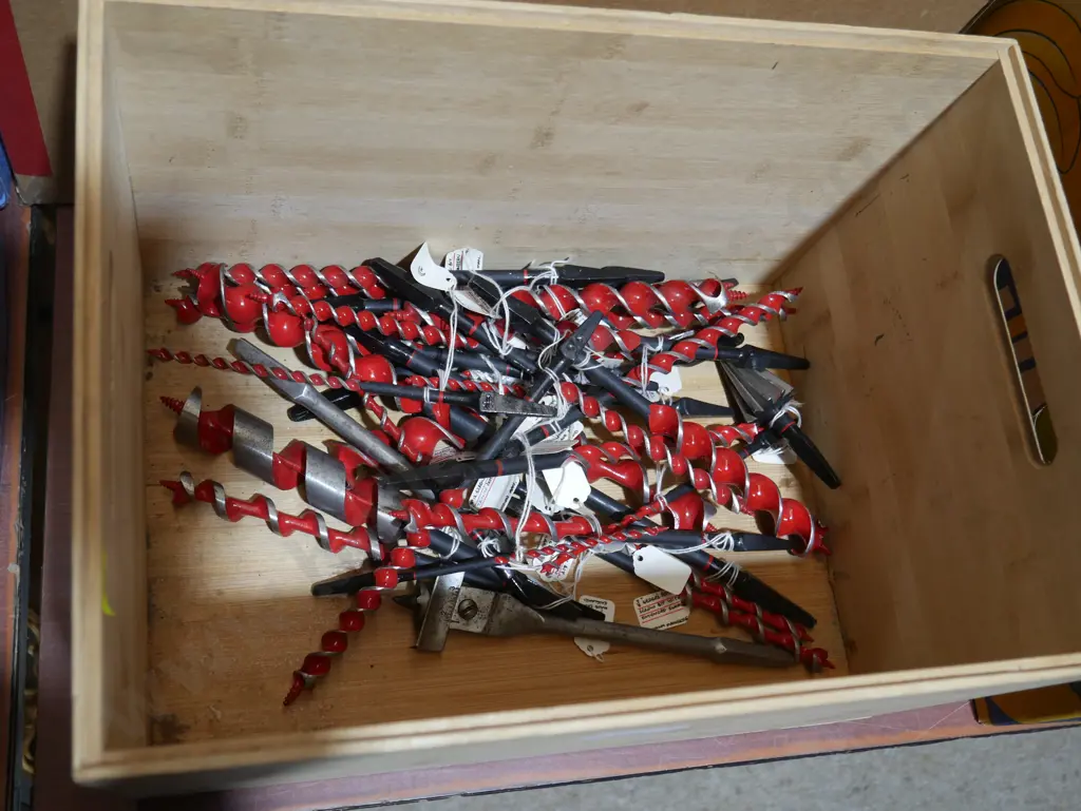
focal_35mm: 38
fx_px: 1187
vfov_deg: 37.8
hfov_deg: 49.0
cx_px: 540
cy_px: 406
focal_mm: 19
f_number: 4.1
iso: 320
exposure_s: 1/60
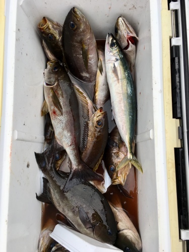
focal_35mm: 29
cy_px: 126
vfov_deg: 61.7
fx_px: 211
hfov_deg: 48.2
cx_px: 94
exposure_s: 1/265
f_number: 2.2
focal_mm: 4.15
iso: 25
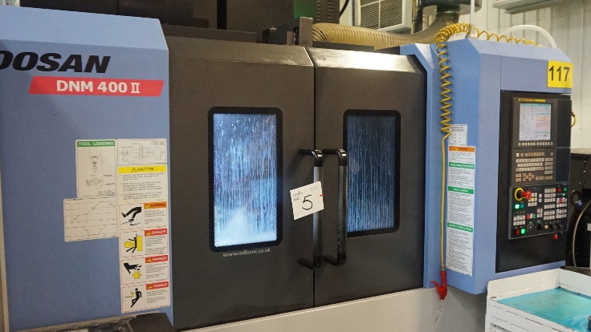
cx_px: 318
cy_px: 162
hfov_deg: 56.6
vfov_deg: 33.7
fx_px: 548
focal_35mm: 35
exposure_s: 1/160
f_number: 3.5
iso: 3200
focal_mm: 16
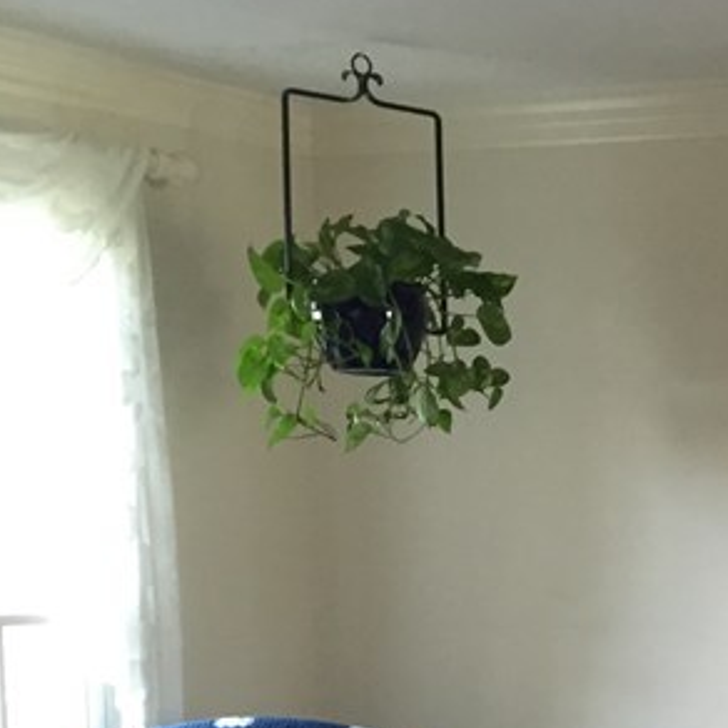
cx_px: 1097
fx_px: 2141
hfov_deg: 17.3
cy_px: 885
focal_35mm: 90
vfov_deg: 18.3
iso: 160
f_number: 2.2
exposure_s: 1/33
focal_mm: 4.15
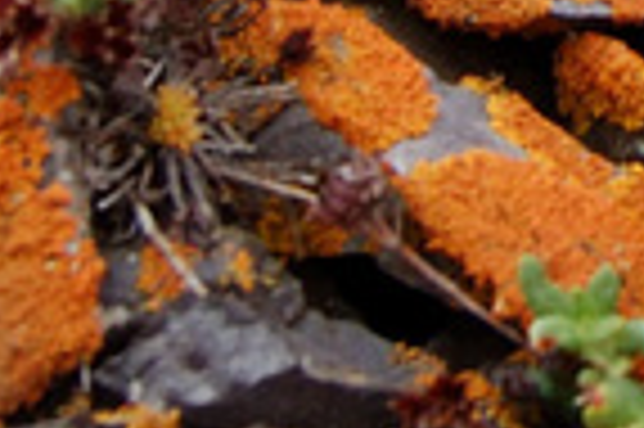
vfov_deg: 4.2
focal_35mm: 322
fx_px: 5754
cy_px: -550
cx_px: 1207
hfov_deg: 6.3
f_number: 5.6
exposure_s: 1/125
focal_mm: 30
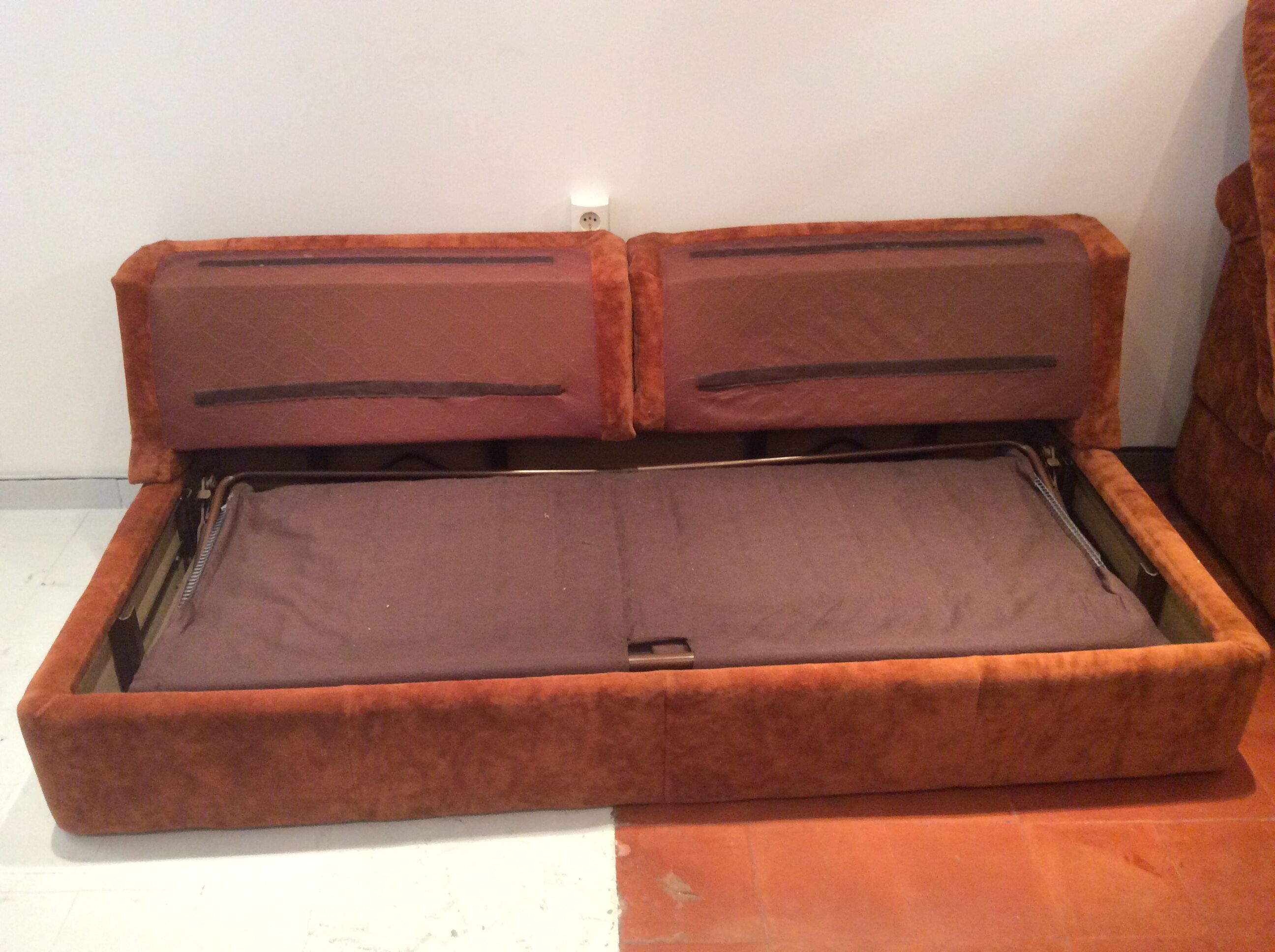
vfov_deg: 44.1
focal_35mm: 32
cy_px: 476
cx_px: 638
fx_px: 1177
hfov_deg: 56.9
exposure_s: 1/25
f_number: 2.4
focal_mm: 3.3
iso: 250
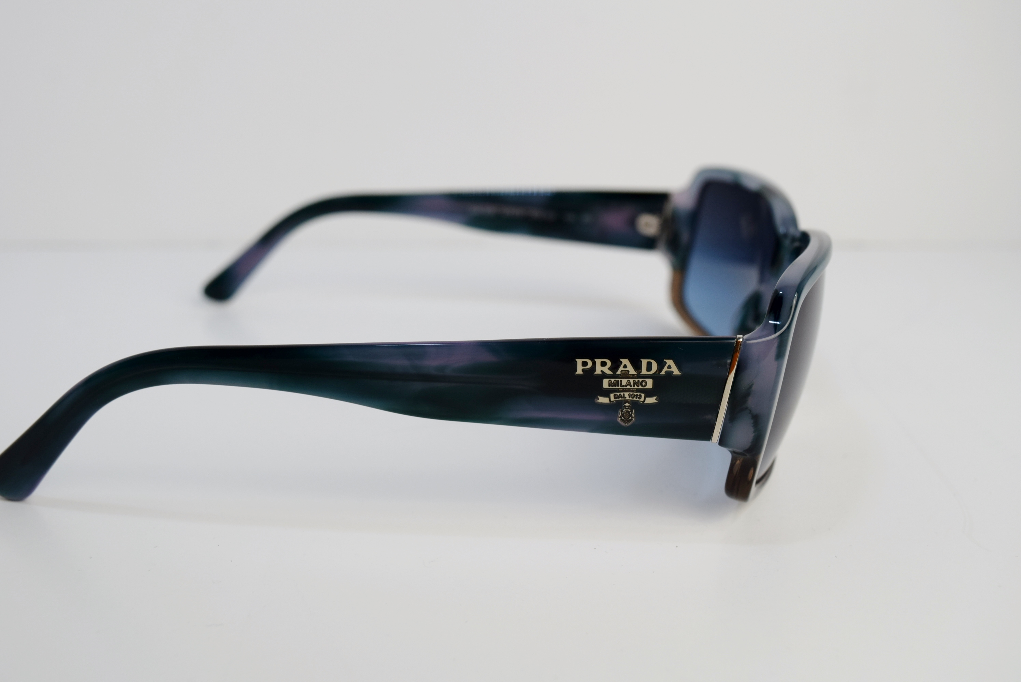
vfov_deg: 31.9
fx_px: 1192
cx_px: 510
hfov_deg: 46.4
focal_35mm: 42
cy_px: 341
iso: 400
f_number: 6.3
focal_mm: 28
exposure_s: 1/160
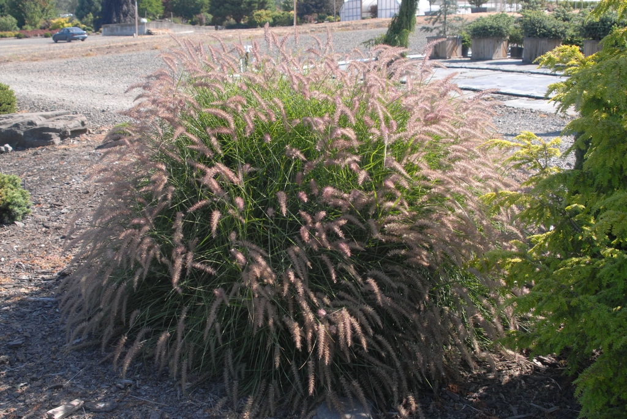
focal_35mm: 42
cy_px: 210
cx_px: 314
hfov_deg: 46.4
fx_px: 732
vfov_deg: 32.0
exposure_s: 1/200
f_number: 7.1
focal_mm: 28
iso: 400
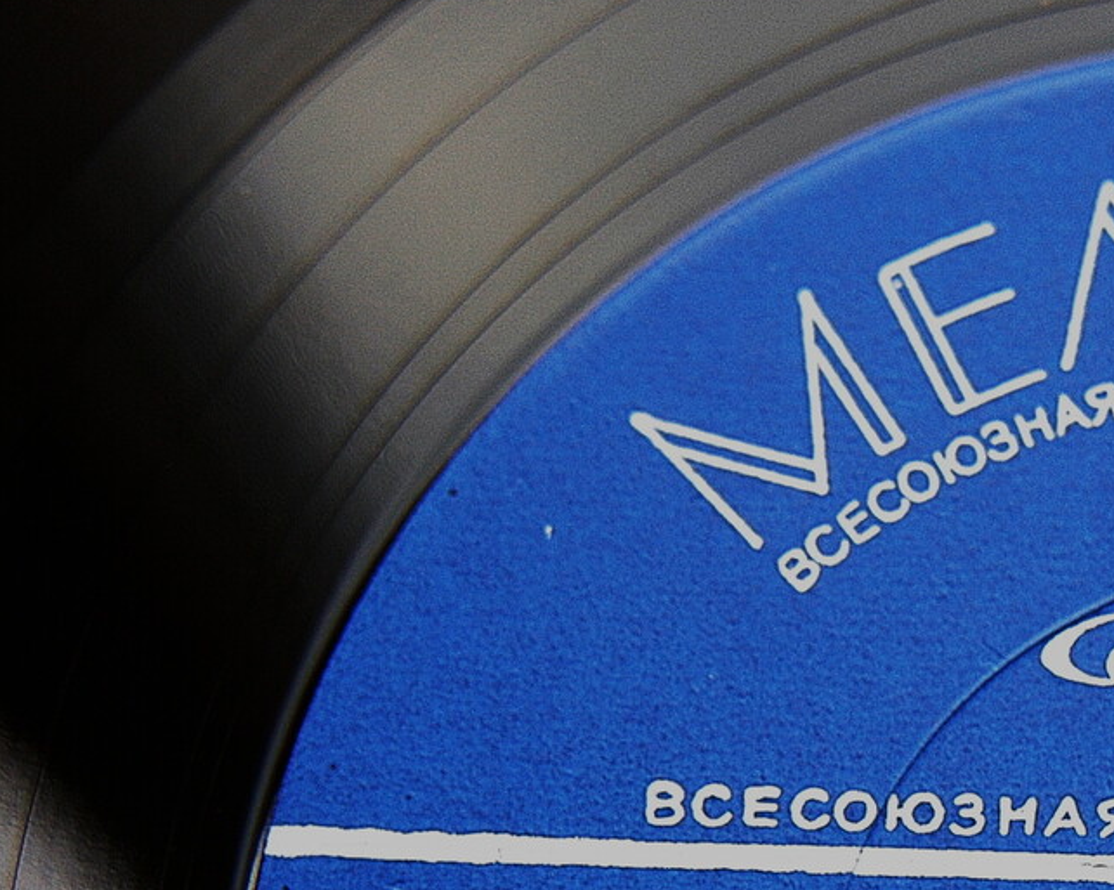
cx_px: 1288
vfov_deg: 9.9
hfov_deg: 12.3
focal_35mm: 153
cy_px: 1044
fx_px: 5057
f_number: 3.3
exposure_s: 1/40
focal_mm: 35
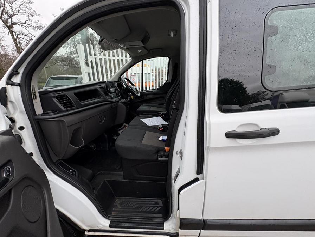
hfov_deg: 102.1
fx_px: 127
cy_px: 118
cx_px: 158
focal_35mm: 14
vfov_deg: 85.7
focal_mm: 2.22
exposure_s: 1/99
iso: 64
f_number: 2.2
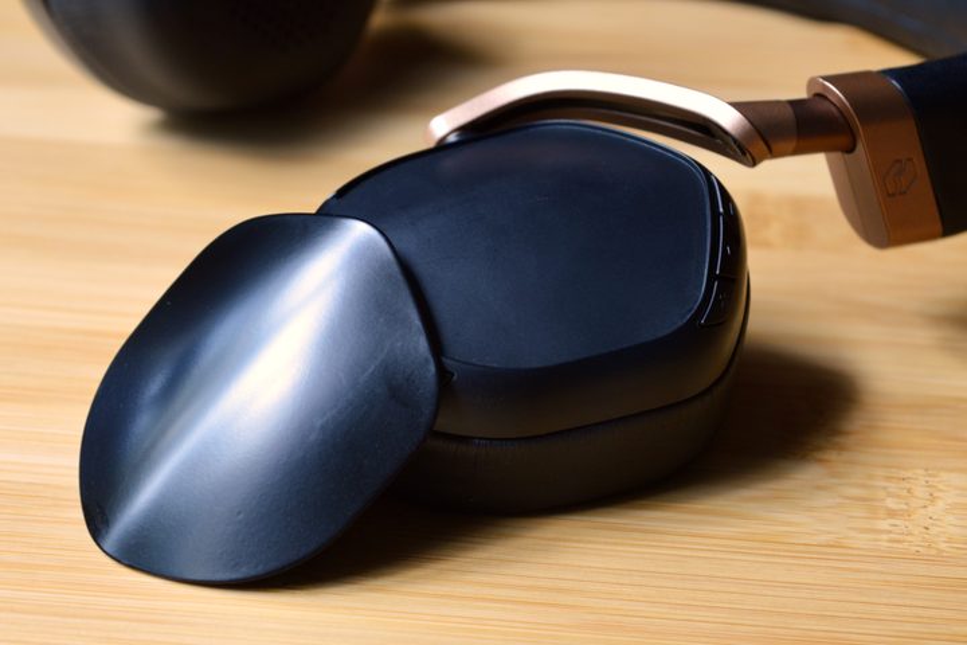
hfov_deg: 24.6
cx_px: 484
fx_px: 2216
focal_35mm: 82
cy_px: 322
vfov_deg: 16.6
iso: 400
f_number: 5.6
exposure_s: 1/40
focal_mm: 55
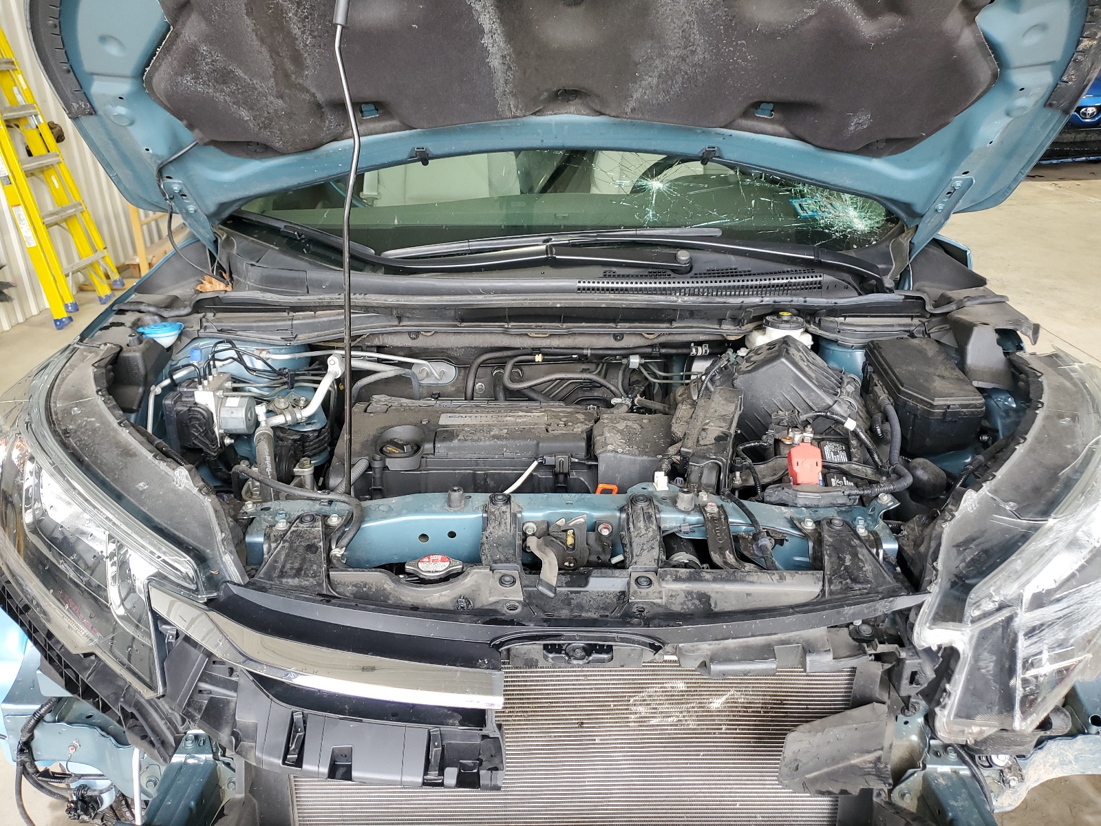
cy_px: 413
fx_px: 827
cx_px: 550
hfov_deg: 67.3
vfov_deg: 53.1
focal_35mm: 26
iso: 68
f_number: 1.5
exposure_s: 1/120
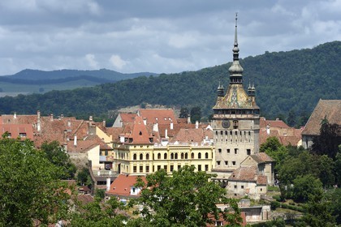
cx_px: 170
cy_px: 114
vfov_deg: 8.9
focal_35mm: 155
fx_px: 1468
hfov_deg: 13.2
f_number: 13
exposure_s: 1/250
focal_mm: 155
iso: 200
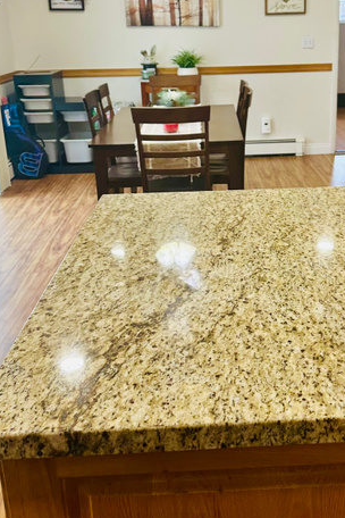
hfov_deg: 31.5
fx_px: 604
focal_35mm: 42
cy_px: 198
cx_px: 247
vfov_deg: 46.0
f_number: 1.78
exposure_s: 1/120
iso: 200
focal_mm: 6.86
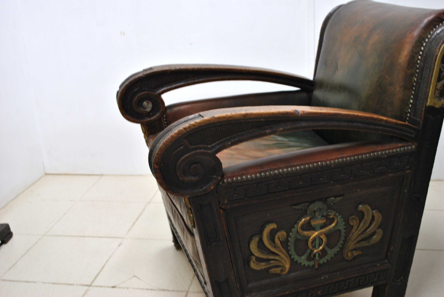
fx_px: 593
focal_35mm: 48
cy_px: 148
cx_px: 222
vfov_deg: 28.2
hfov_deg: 41.1
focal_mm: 32
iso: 400
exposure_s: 1/15
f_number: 4.8
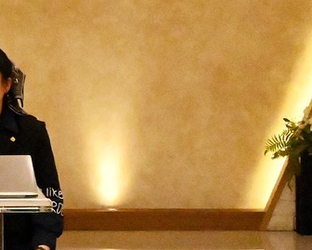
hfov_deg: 8.3
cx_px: -257
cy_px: -2
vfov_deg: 6.9
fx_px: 2078
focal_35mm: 225
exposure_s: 1/4000
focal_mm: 42
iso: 22800
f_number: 5.6
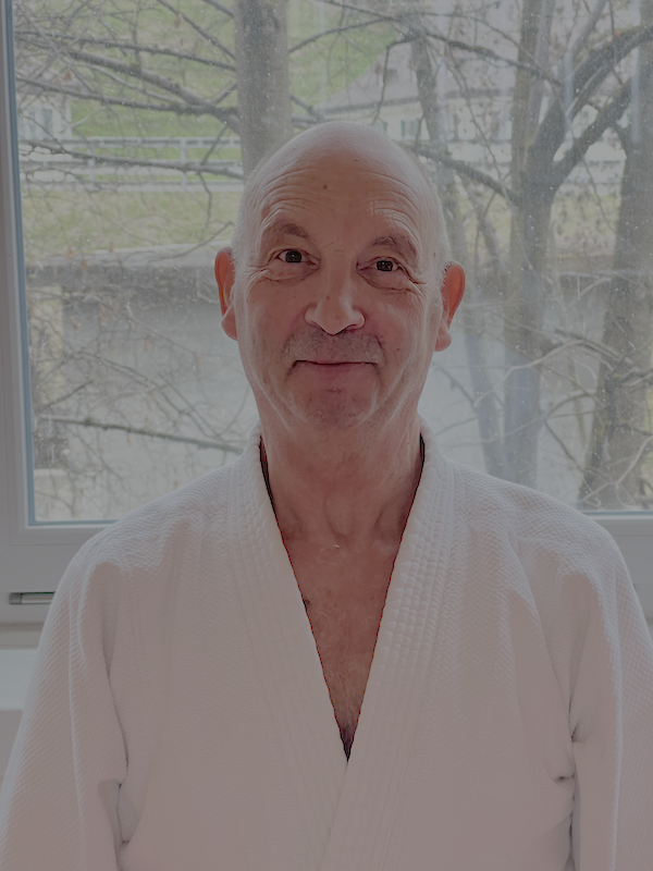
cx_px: 326
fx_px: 1937
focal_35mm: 77
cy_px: 436
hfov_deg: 19.1
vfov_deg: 25.3
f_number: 2.8
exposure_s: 1/100
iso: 100
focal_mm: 9
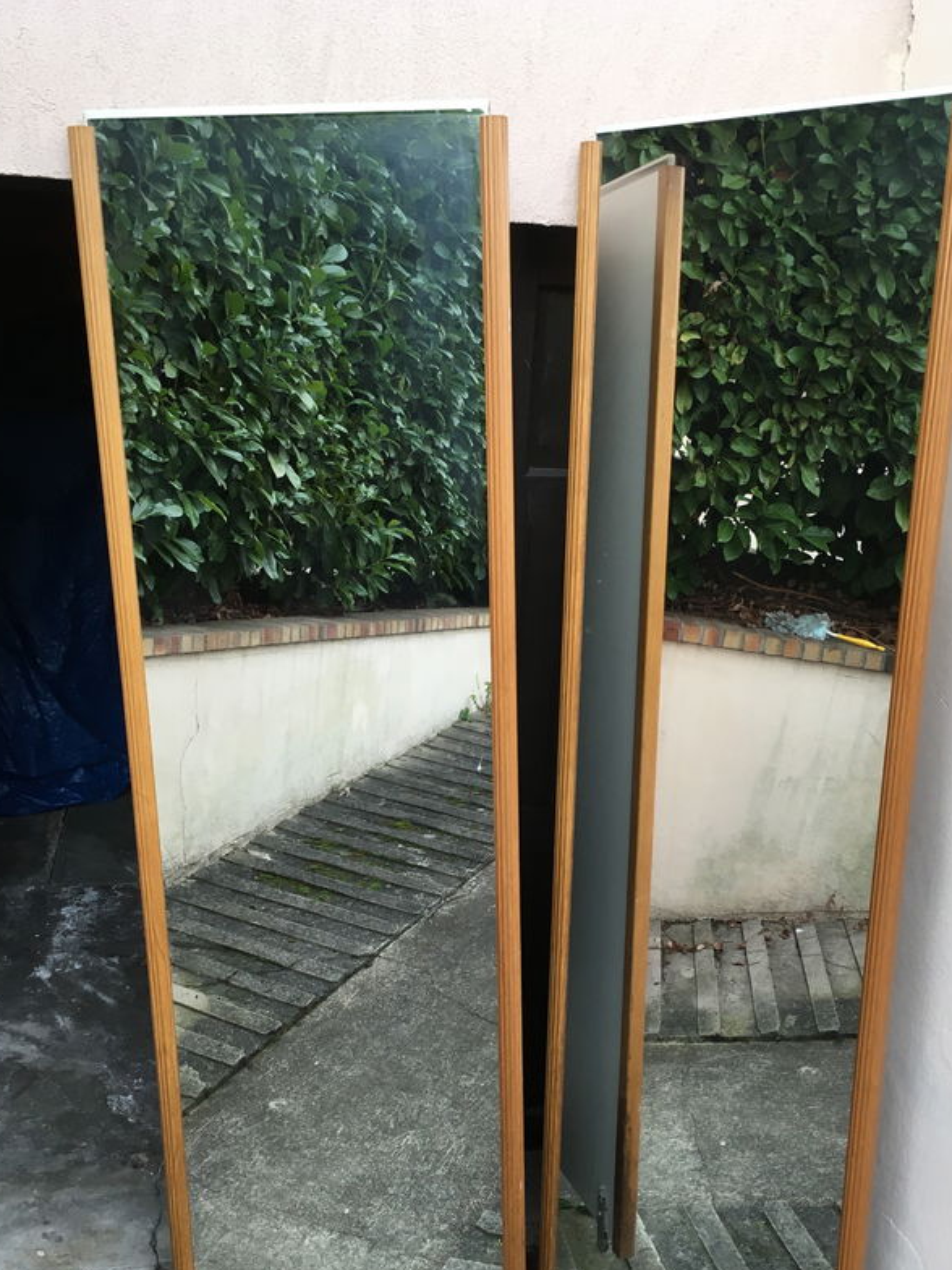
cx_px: 533
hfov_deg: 38.6
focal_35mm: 37
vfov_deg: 49.8
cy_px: 768
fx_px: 1357
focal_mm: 4.15
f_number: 2.2
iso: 25
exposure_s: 1/33
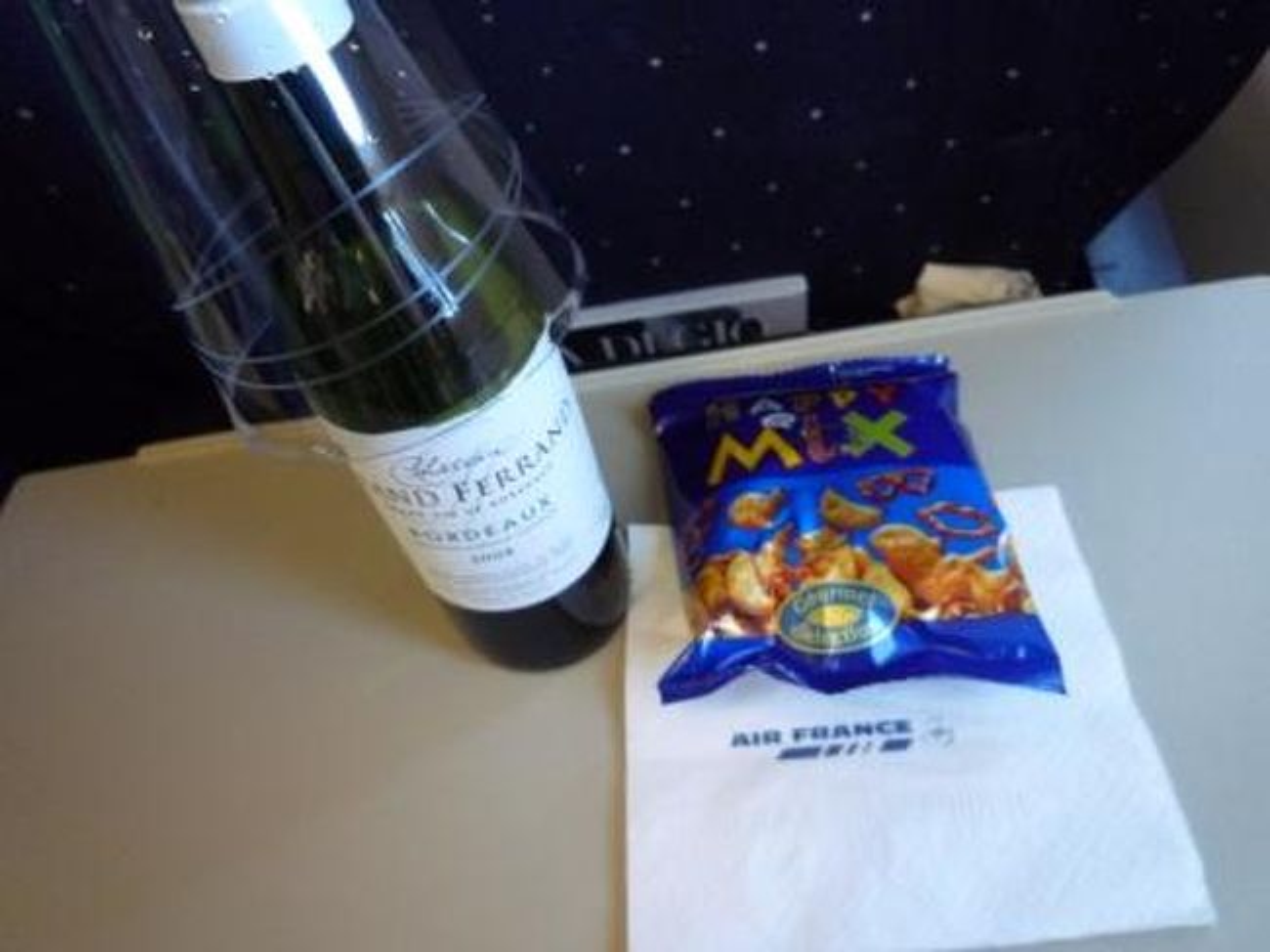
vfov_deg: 54.8
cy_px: 476
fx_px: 917
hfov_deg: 69.4
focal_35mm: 25
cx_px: 635
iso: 400
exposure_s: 1/30
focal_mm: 4.4
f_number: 2.8
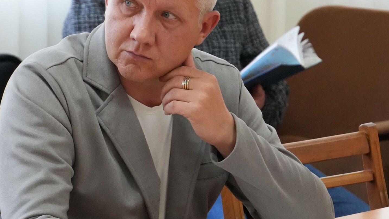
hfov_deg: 9.2
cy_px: 130
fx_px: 2413
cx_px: 104
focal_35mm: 234
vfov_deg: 5.2
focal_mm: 83
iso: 4000
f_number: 6.3
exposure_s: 1/160
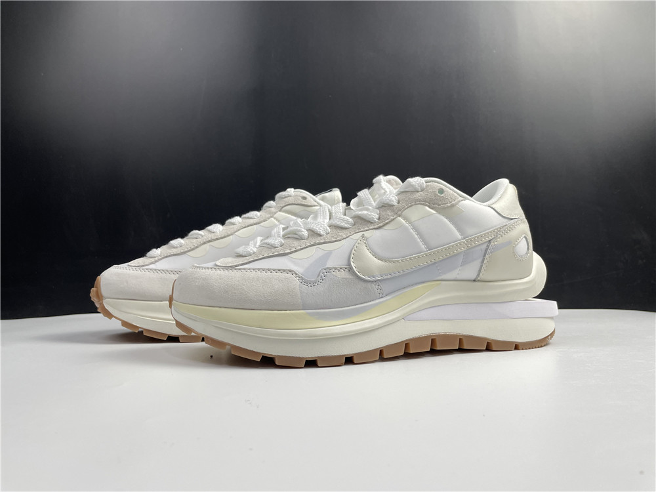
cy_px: 246
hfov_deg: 67.3
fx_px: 493
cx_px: 328
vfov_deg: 53.1
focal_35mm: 26
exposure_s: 1/121
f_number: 1.6
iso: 64
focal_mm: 4.2
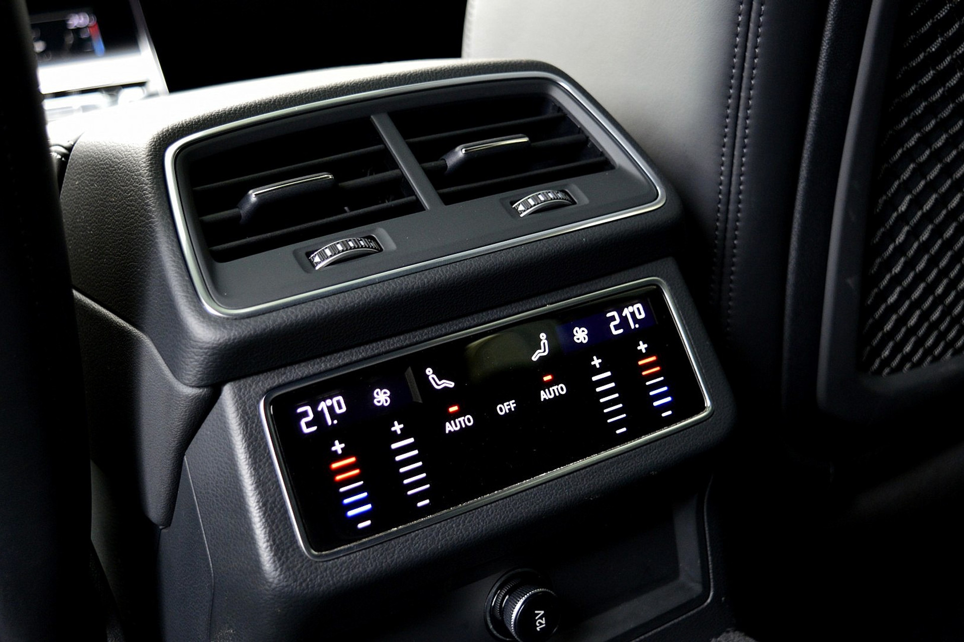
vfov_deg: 28.9
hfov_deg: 42.3
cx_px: 482
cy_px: 321
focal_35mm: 46
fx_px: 1245
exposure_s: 1/40
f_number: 4.2
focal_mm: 31
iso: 800
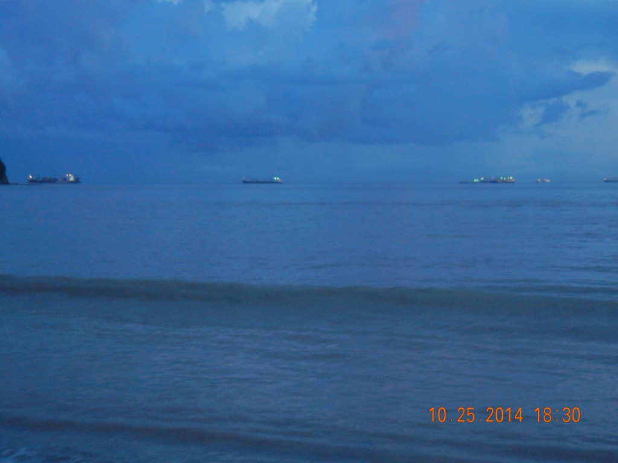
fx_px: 1214
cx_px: 309
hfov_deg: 28.6
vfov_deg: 21.6
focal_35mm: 68
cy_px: 232
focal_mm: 12.2
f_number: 4.1
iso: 314
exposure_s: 1/15
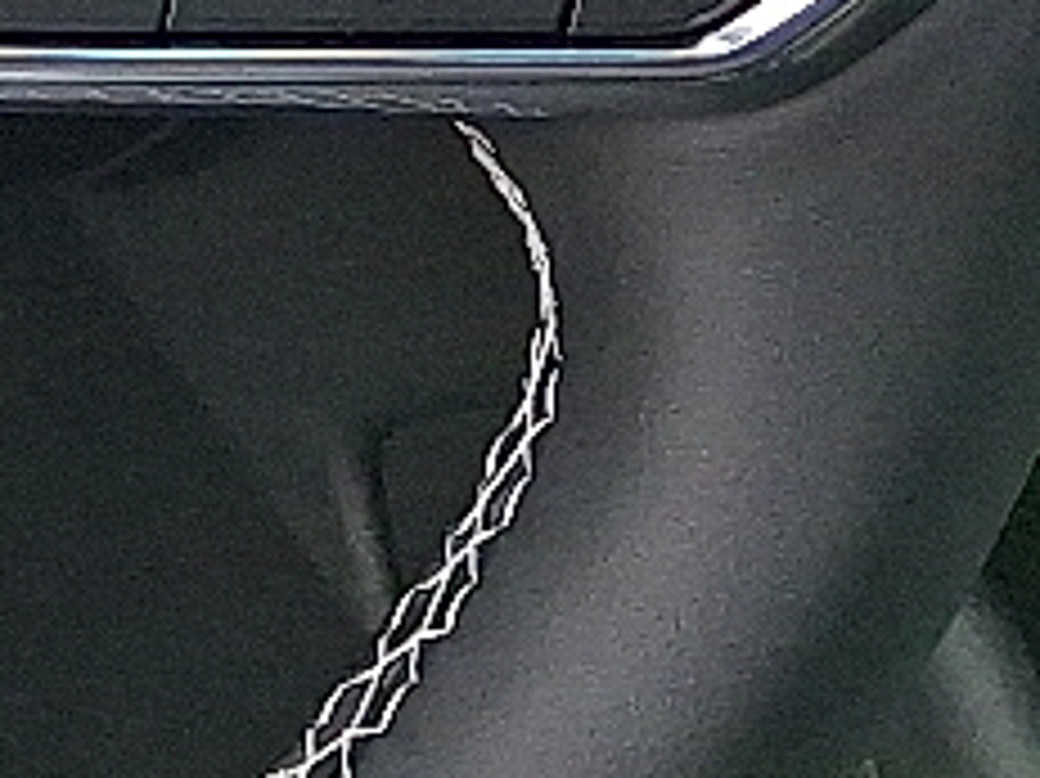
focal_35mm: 173
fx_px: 5195
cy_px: -526
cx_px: -1171
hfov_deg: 10.4
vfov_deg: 8.3
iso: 30
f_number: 1.8
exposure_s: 1/435
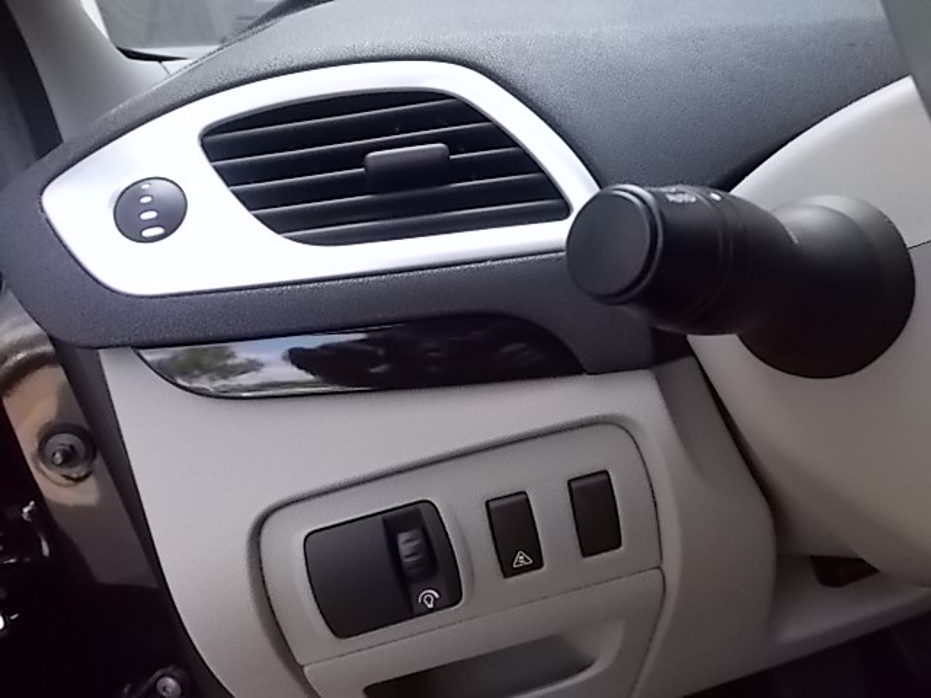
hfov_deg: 67.3
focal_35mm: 26
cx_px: 466
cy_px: 349
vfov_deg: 53.1
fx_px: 699
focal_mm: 4.6
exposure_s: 1/250
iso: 400
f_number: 3.2
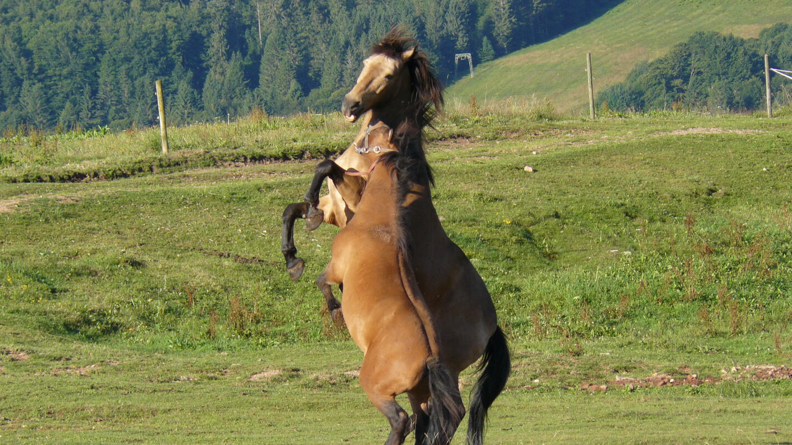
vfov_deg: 4.8
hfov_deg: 8.5
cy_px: 267
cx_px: 395
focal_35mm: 255
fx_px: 5355
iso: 100
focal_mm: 38.9
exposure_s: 1/250
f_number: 5
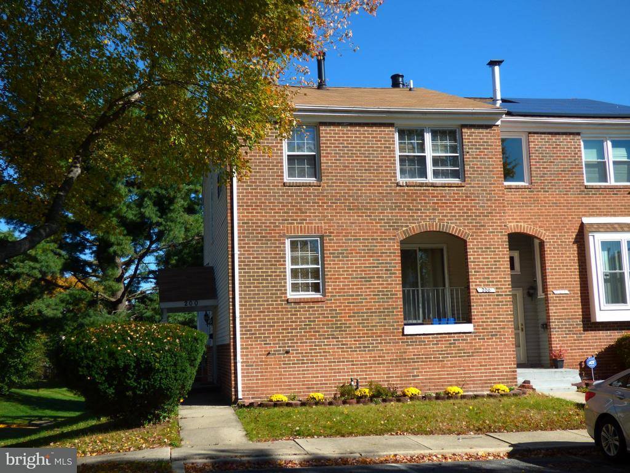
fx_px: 801
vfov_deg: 32.9
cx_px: 315
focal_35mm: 44
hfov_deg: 42.9
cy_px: 236
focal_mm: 7.79
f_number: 3.7
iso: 100
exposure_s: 1/640
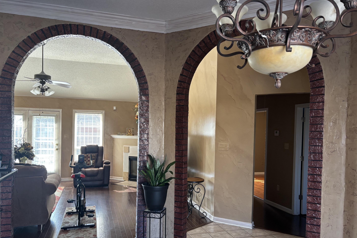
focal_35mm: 28
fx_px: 278
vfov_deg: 46.3
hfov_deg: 65.5
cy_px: 135
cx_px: 178
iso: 125
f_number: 1.6
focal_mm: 5.96
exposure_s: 1/115
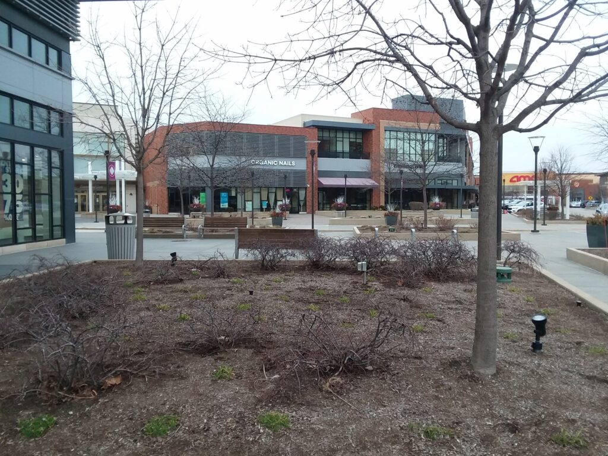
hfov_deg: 61.7
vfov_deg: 48.2
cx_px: 304
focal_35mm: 29
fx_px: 509
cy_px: 228
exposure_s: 1/189
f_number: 1.9
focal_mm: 2.47
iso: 40
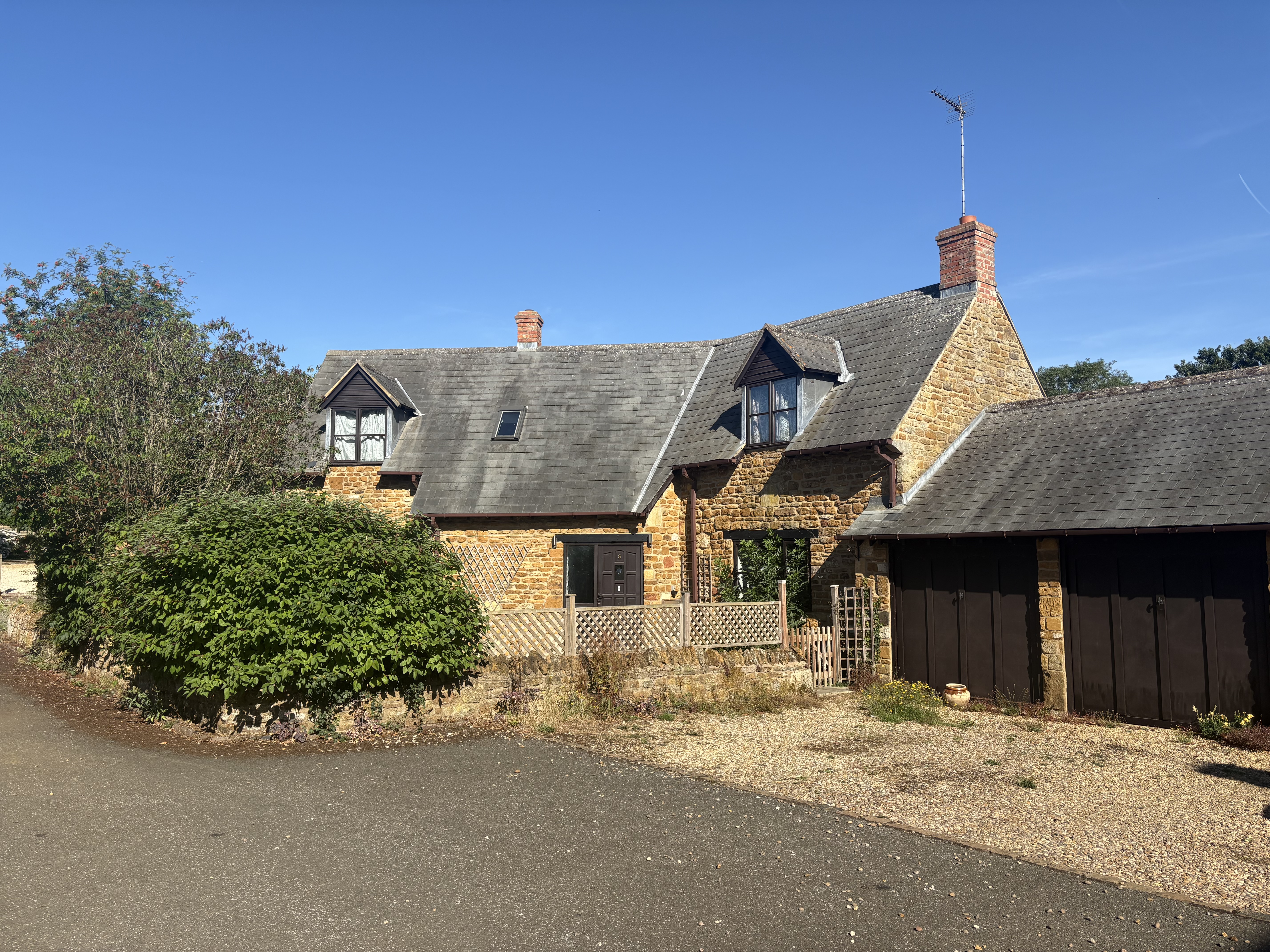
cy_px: 476
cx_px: 635
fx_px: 954
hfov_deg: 67.3
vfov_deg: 53.1
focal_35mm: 26
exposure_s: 1/2747
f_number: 1.6
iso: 50
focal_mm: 5.96
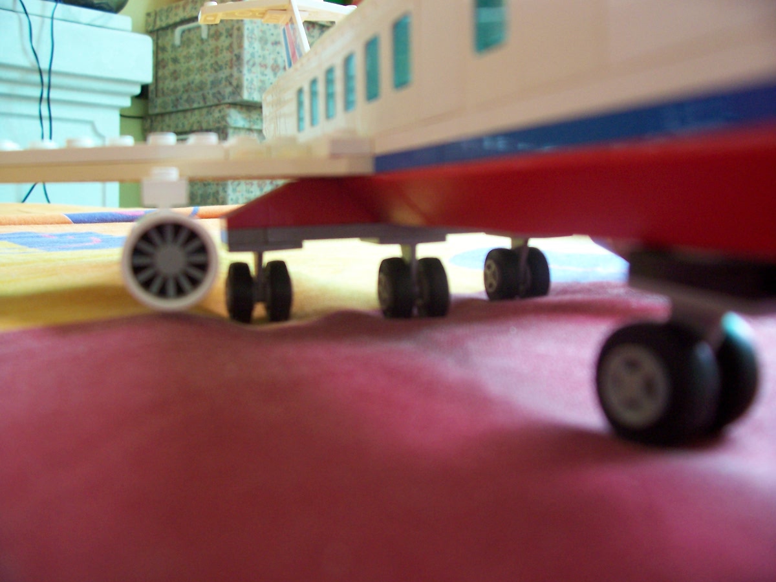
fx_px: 762
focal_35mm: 34
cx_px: 388
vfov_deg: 41.8
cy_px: 291
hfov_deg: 54.0
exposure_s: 1/20
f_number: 2.7
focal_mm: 5.6
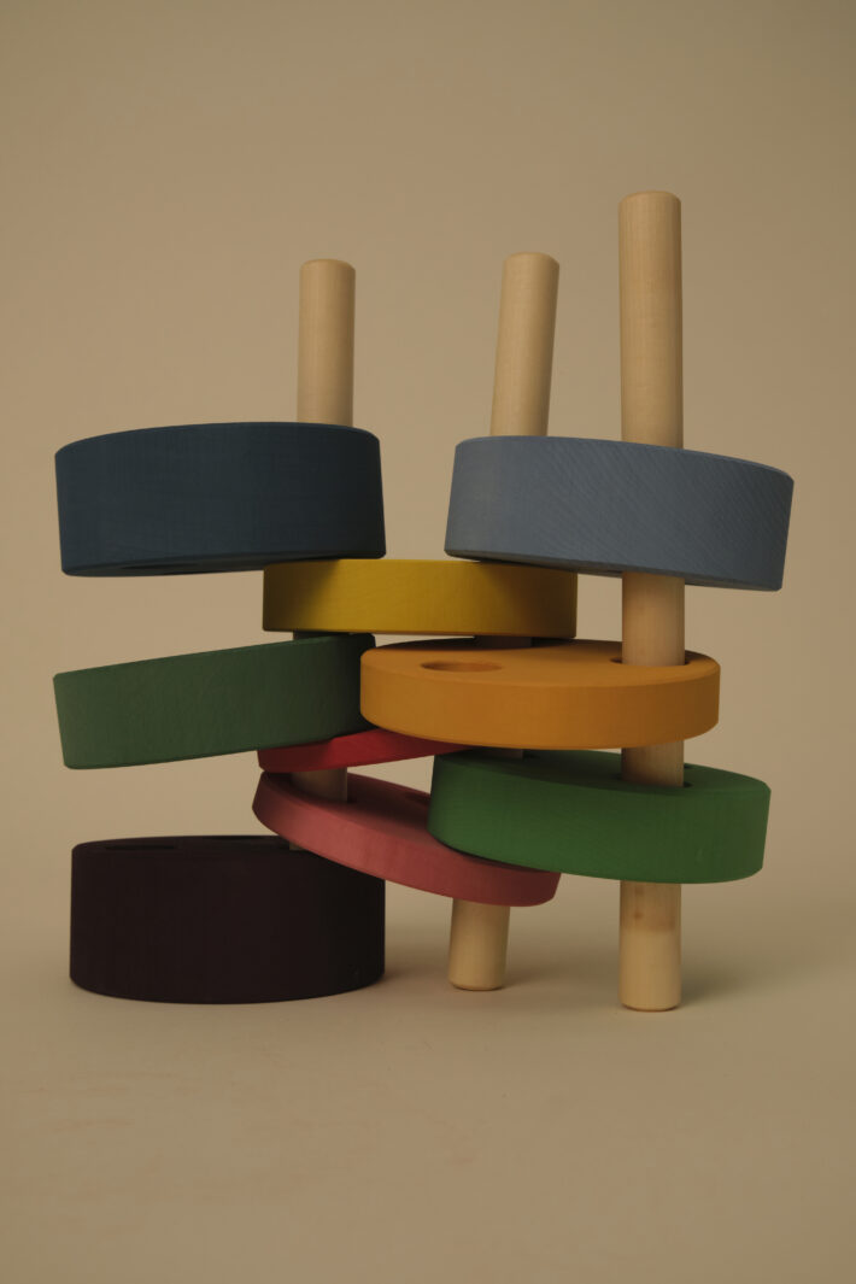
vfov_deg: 54.4
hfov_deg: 37.9
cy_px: 642
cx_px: 428
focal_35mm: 35
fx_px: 1248
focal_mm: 23
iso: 800
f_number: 7.1
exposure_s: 1/250
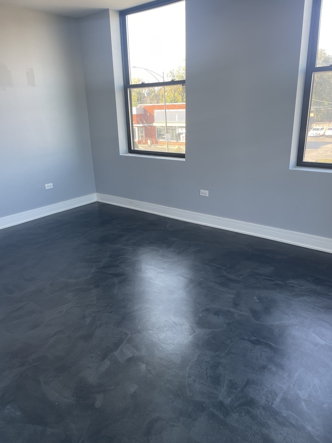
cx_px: 166
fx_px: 332
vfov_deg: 67.3
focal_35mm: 26
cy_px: 222
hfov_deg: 53.1
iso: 64
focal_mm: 4.2
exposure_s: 1/121
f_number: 1.6
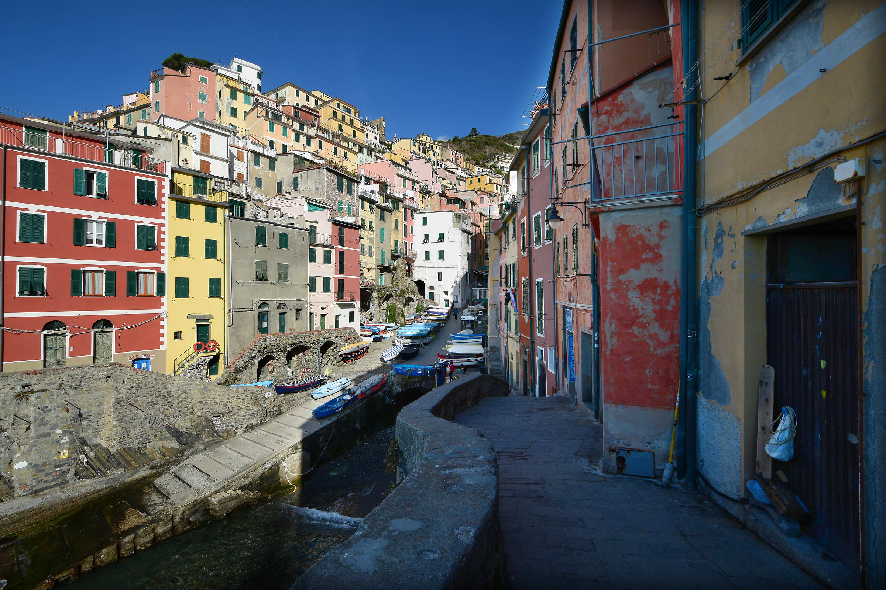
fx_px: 369
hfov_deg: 100.4
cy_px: 295
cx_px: 443
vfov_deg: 77.3
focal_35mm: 15
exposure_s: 1/320
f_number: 9
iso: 100
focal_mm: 10
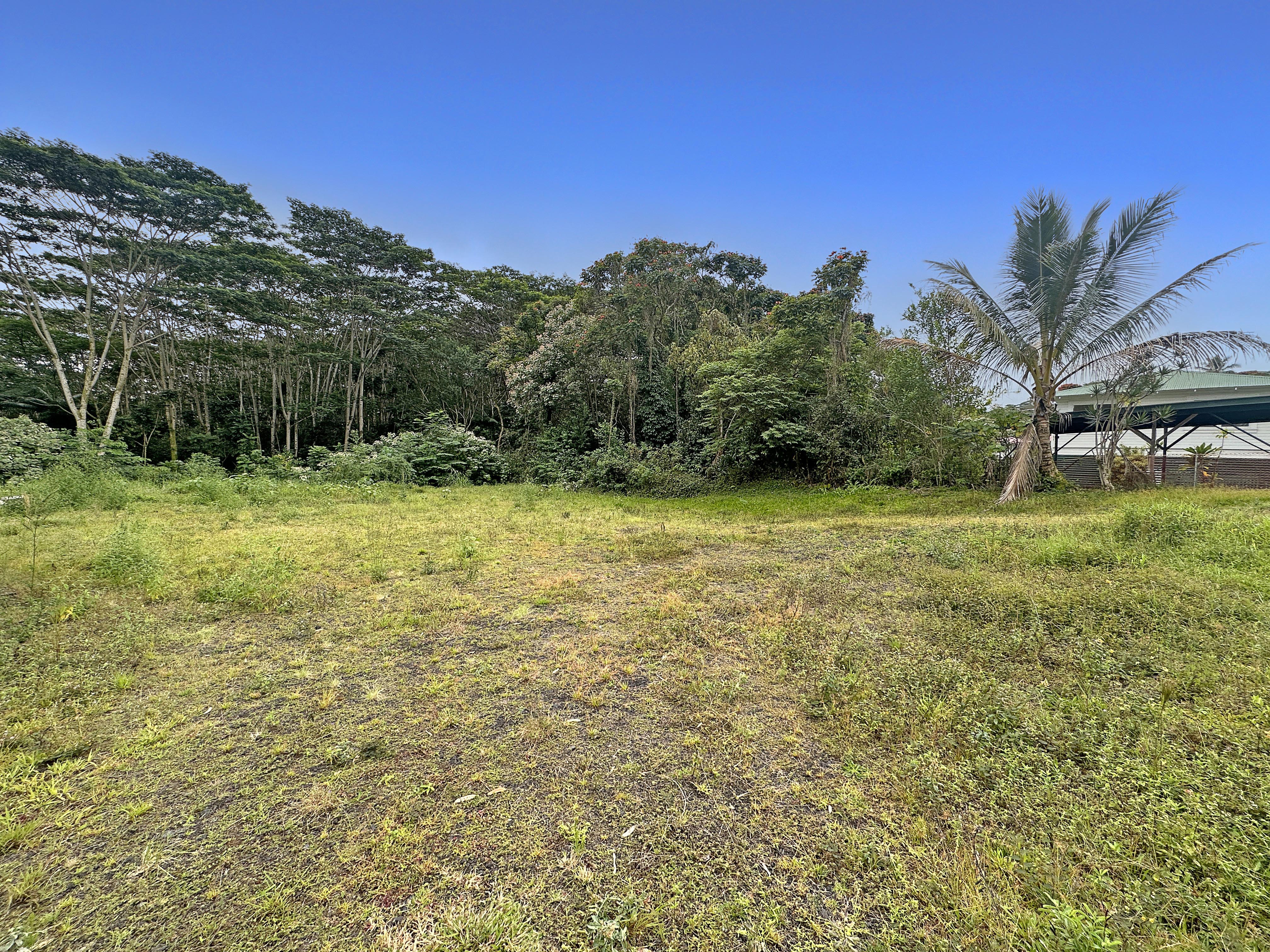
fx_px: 514
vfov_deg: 85.7
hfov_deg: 102.1
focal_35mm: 14
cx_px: 635
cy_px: 476
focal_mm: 2.22
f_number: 2.2
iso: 40
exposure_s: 1/347
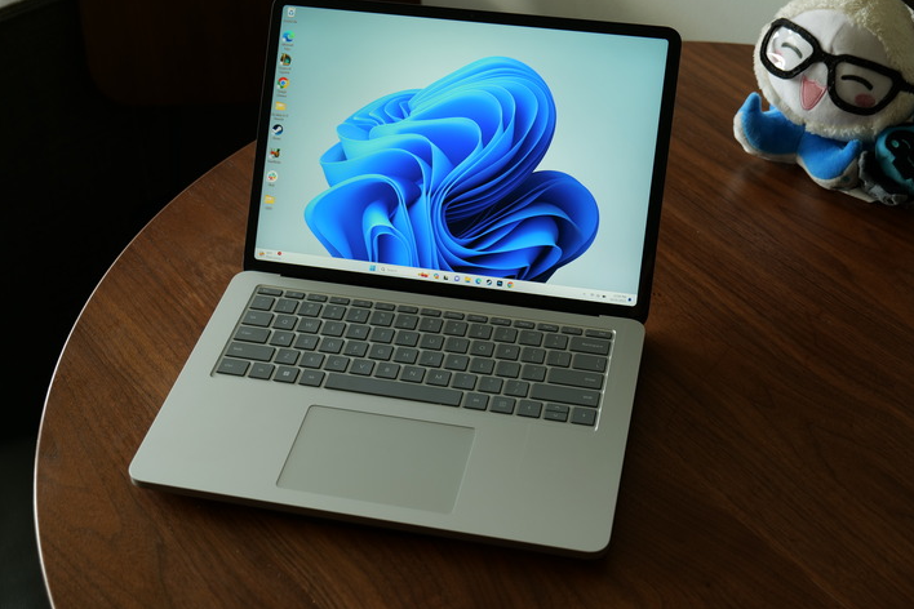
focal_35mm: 54
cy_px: 277
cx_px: 449
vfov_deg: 25.1
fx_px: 1371
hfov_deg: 36.9
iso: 400
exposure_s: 1/60
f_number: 5.6
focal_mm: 49
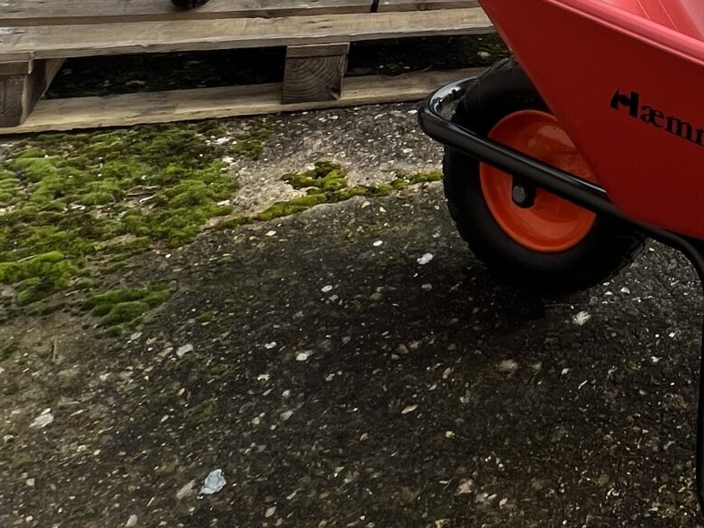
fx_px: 874
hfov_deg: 31.4
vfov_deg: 25.5
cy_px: -257
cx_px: 958
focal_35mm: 43
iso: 32
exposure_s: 1/389
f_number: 1.8
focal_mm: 1.57
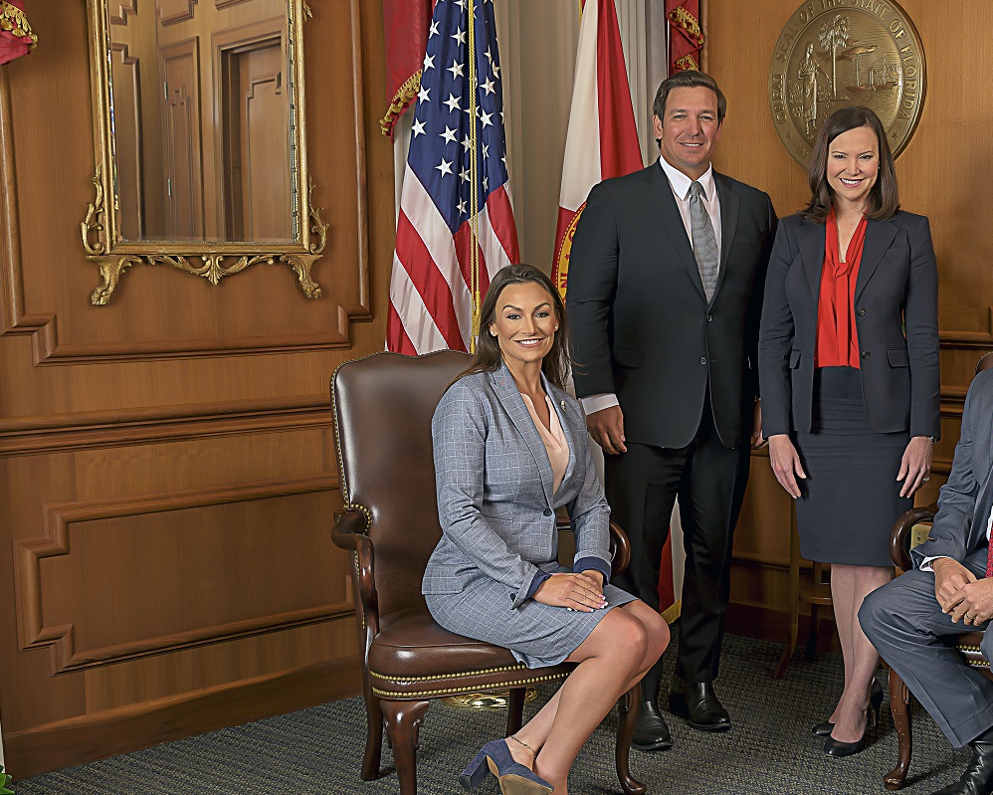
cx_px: 776
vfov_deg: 25.8
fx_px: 1734
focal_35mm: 59
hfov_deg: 31.2
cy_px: 449
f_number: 7.1
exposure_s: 1/100
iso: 100
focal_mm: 38
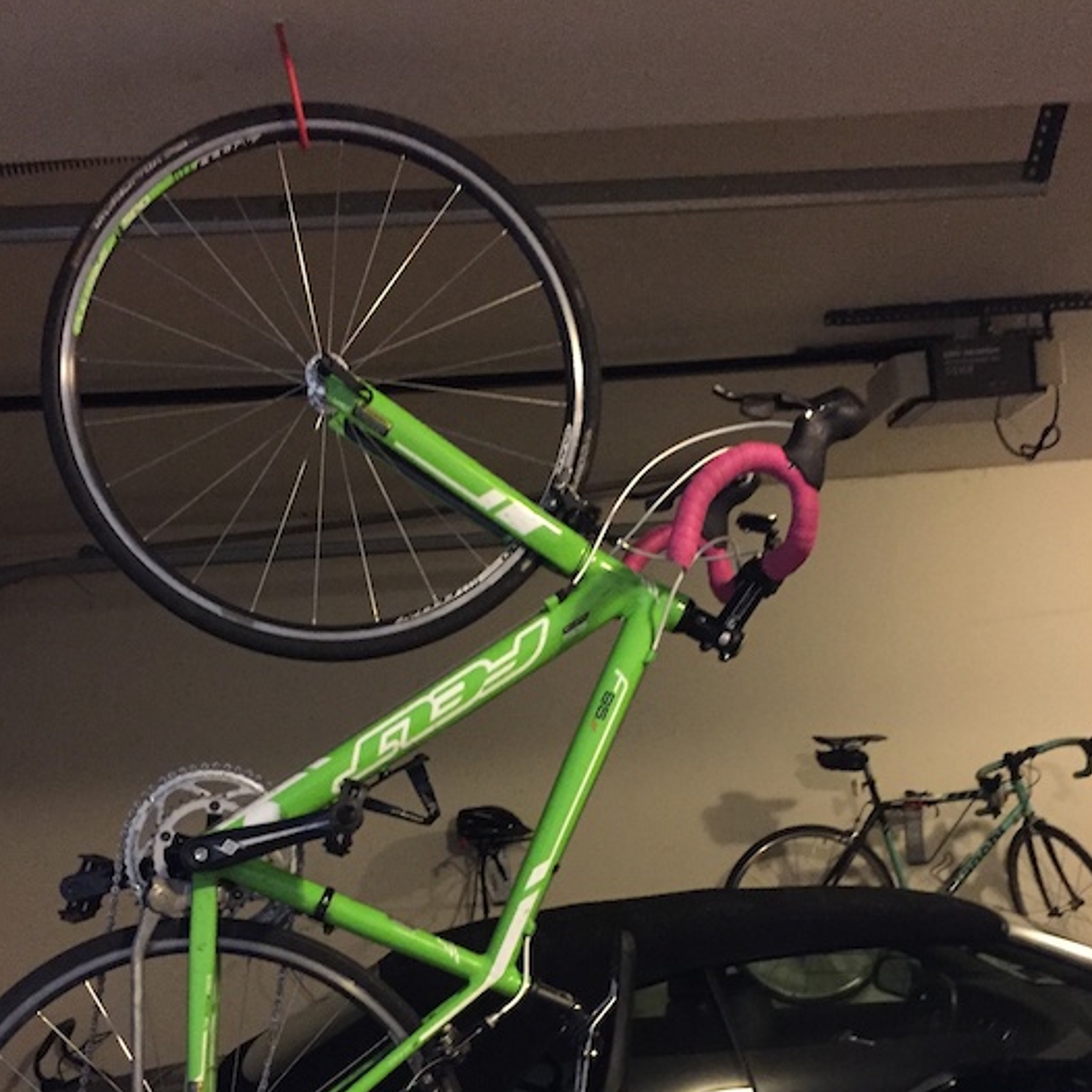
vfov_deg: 41.7
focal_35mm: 39
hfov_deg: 42.8
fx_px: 1392
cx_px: 496
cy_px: 806
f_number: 2.2
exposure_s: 1/15
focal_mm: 4.15
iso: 400
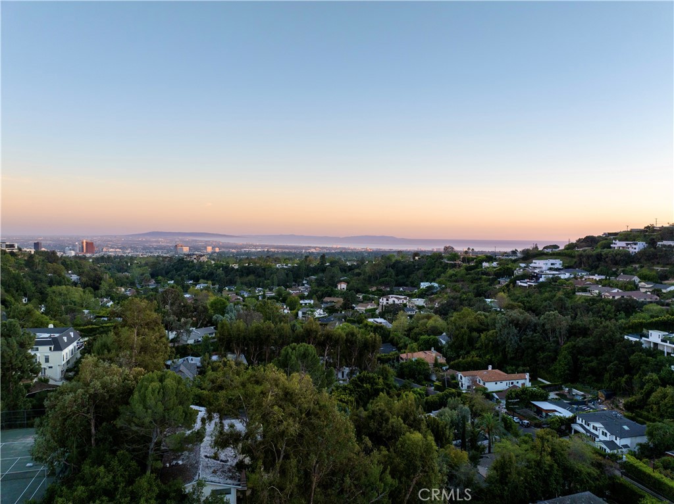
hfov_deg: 71.6
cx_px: 337
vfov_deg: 56.7
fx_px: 467
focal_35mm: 24
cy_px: 252
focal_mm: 12.29
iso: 140
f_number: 2.8
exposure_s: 1/160
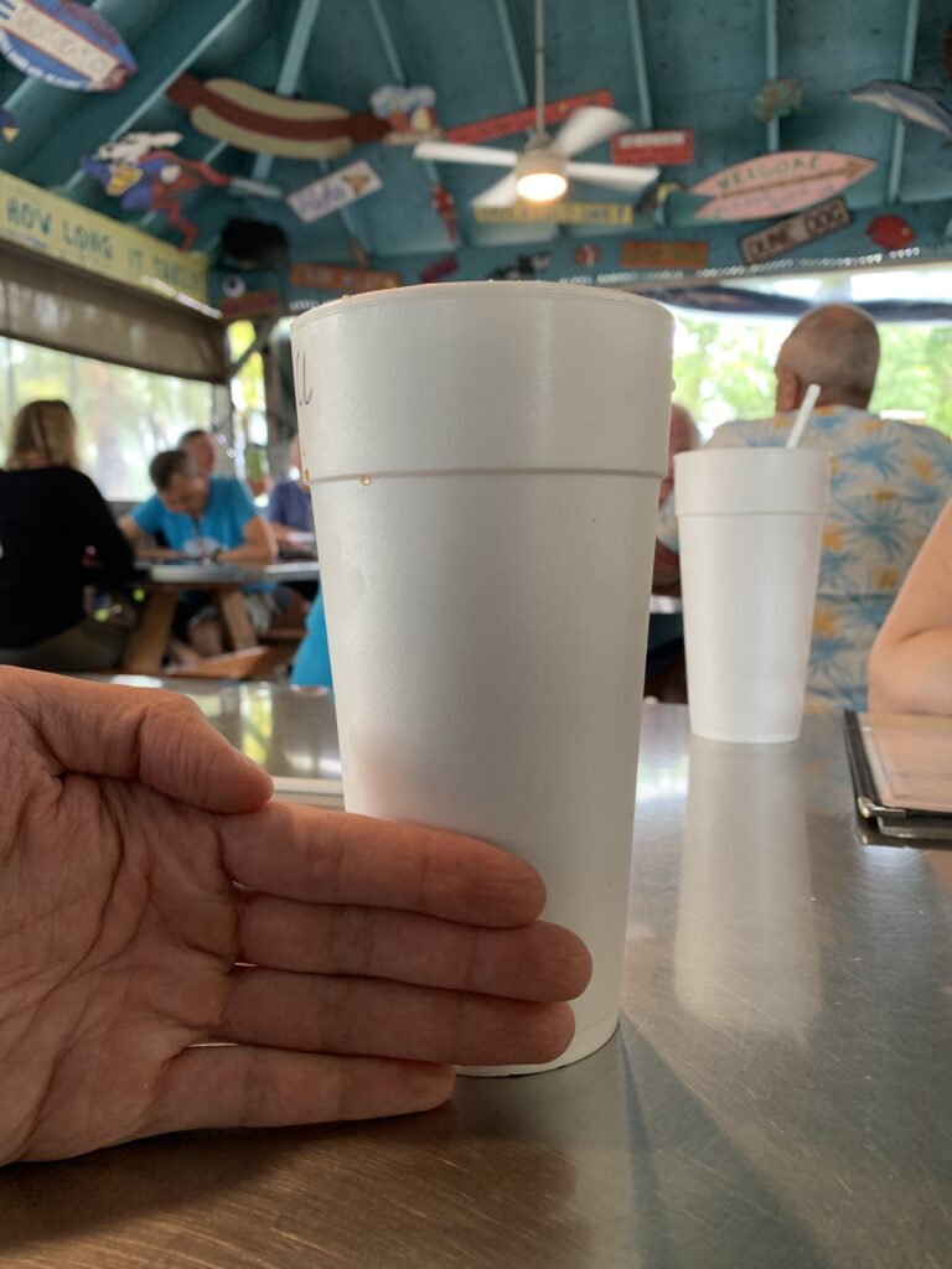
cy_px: 634
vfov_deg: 67.3
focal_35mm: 26
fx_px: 953
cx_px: 476
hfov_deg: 53.1
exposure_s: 1/60
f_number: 1.8
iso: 100
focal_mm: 4.25
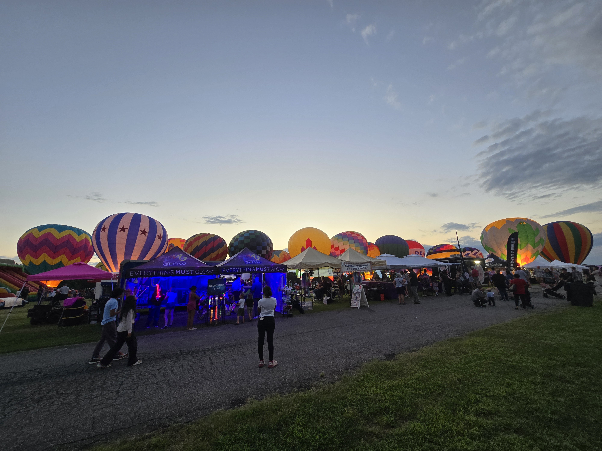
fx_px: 226
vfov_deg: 89.9
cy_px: 226
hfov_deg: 106.2
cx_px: 301
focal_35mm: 13
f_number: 2.2
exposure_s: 1/60
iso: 64
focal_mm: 2.2
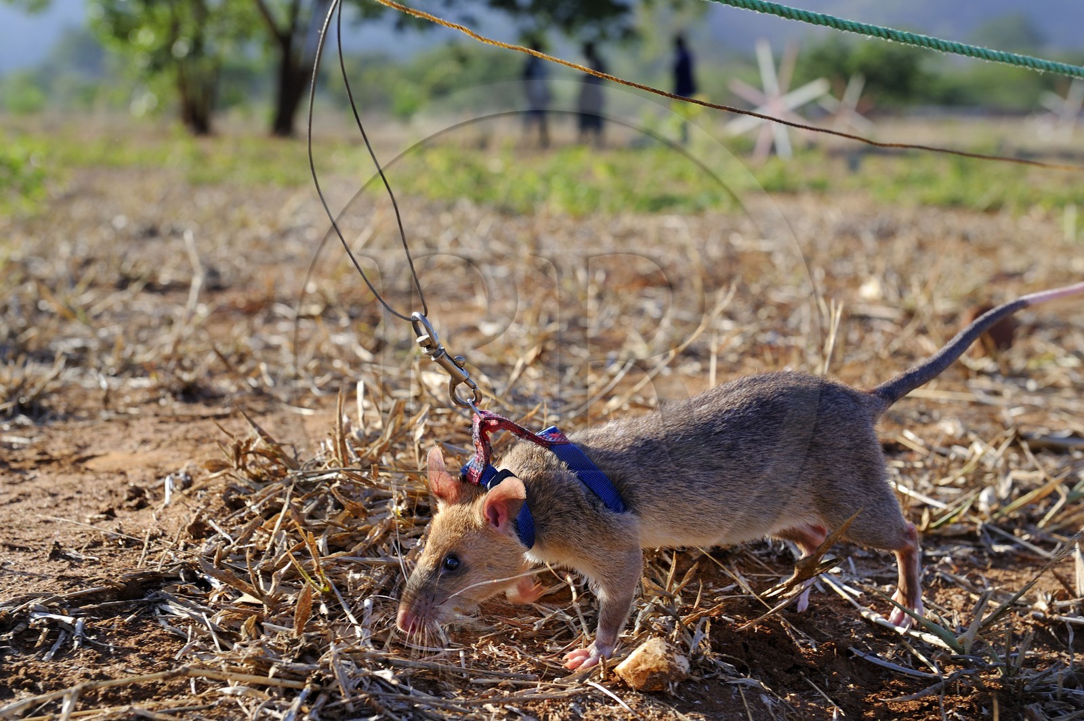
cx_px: 542
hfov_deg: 34.5
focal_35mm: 58
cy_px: 360
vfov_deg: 23.3
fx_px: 1745
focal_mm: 58
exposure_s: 1/250
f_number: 6.3
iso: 200
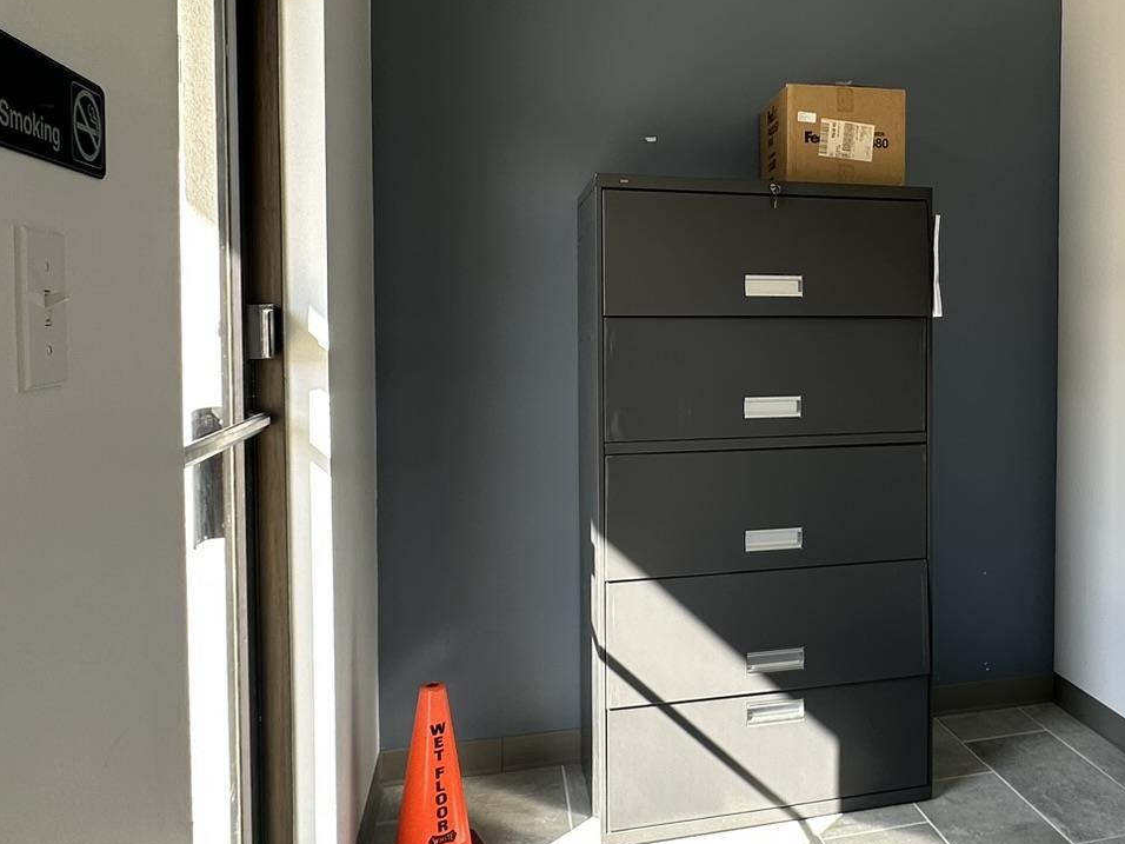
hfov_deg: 58.3
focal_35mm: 30
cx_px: 770
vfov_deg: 46.6
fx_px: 975
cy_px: 341
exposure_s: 1/120
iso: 64
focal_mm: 2.22
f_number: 2.2
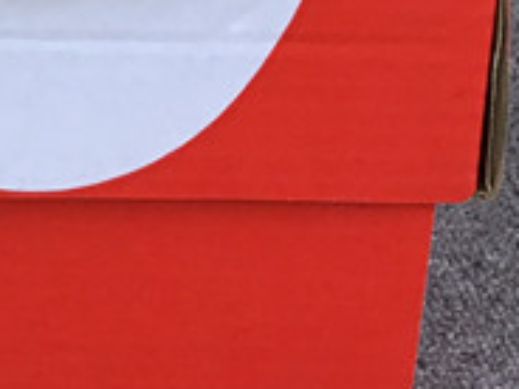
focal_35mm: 152
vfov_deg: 9.5
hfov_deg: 12.5
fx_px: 2279
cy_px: -162
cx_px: -203
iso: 25
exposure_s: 1/206
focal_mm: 3.3
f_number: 2.4
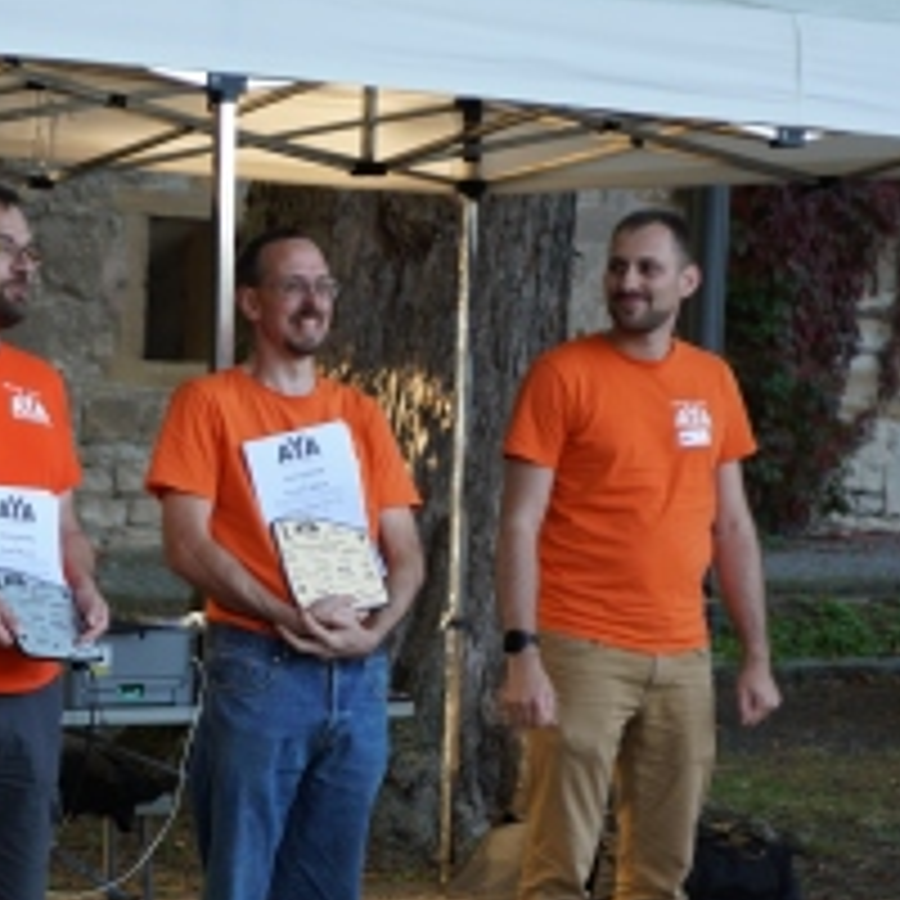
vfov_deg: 11.7
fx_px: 4383
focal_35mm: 149
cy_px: 698
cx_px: -18
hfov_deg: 11.6
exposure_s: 1/250
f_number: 2.8
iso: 320
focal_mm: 50
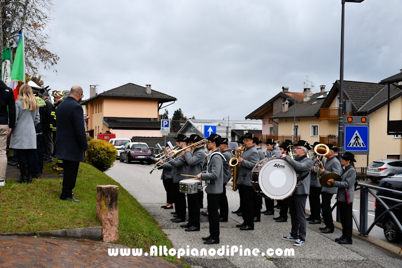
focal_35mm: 39
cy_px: 134
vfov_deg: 34.2
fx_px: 435
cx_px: 201
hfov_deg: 49.6
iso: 200
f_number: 6.3
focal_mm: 26
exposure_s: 1/250
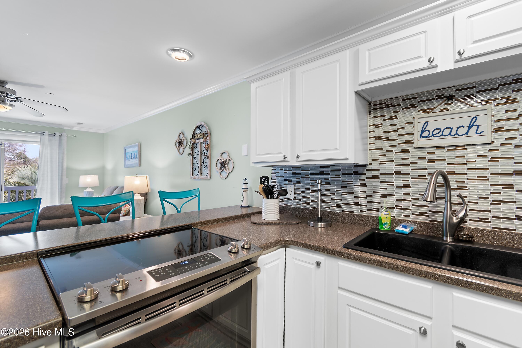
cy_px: 174
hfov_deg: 100.4
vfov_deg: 77.3
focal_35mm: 15
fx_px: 217
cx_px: 261
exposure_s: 1/2
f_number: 4.5
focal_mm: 10
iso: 100
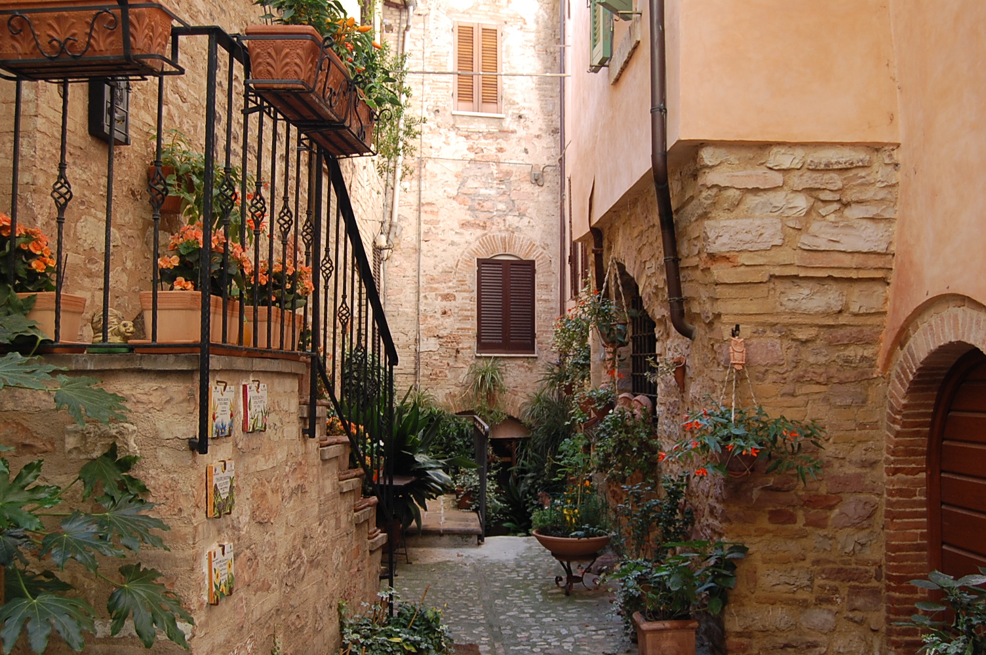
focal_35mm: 39
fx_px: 1067
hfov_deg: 49.6
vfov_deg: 34.1
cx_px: 493
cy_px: 328
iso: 400
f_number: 5
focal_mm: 26
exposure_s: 1/100
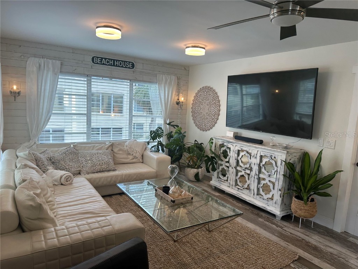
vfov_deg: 56.8
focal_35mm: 24
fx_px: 248
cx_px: 179
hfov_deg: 71.6
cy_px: 134
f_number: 1.78
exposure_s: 1/120
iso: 64
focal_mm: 6.86
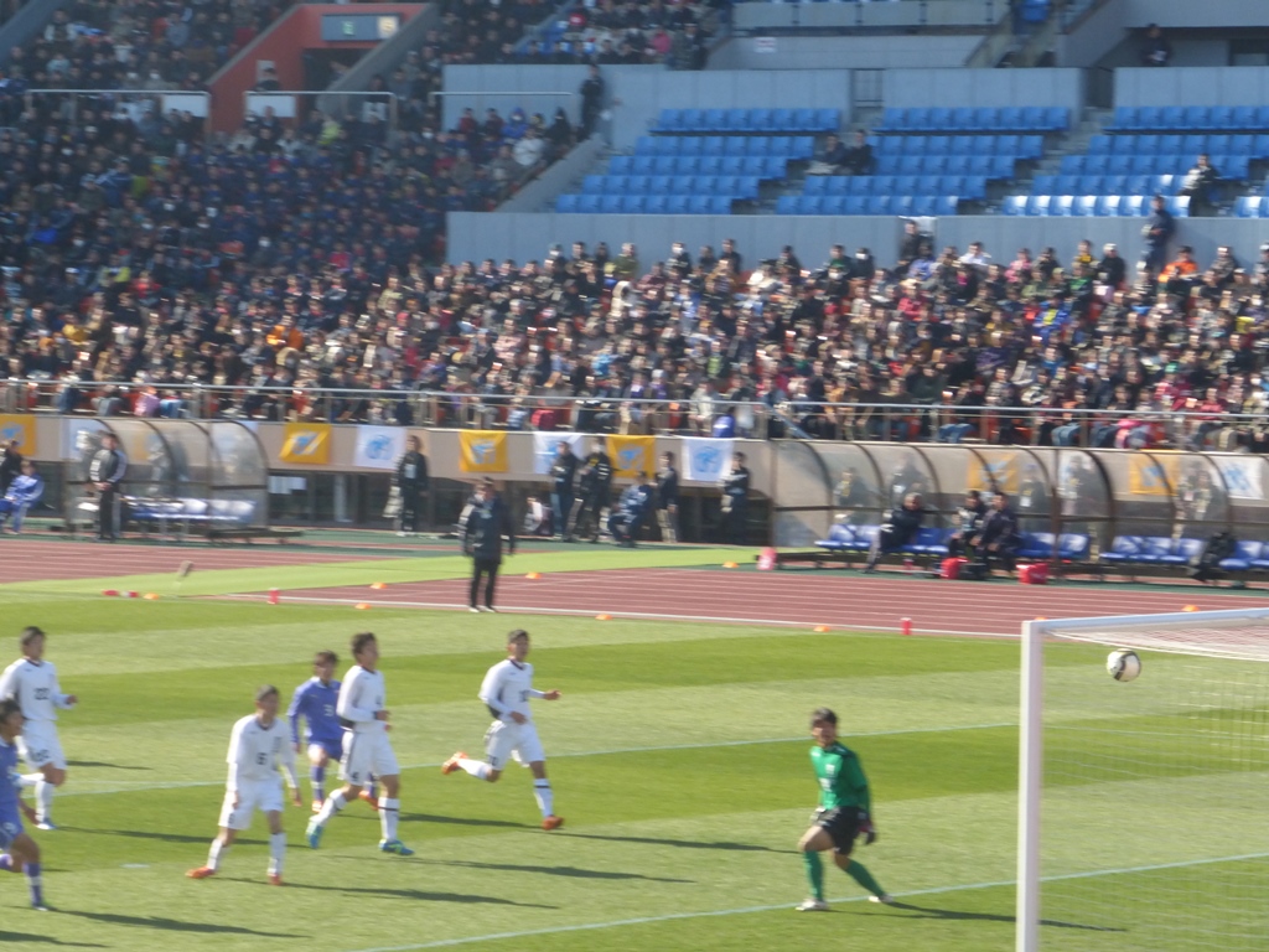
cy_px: 476
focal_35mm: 206
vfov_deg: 7.2
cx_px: 634
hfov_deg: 9.6
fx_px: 7552
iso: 200
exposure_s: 1/320
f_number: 5.5
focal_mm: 33.3
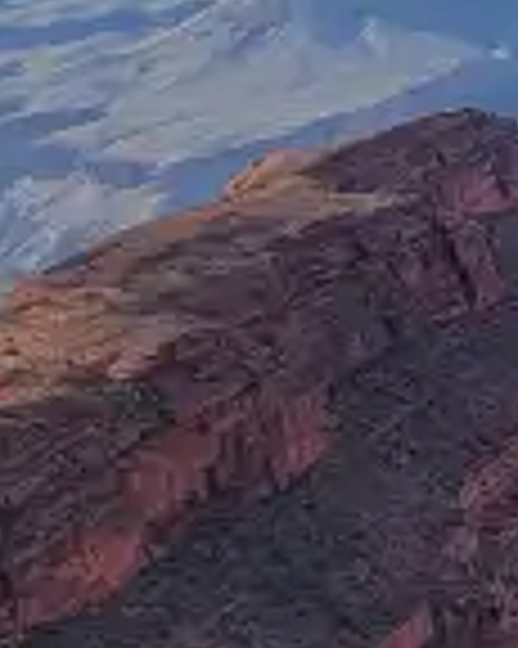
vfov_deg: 21.2
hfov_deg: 9.8
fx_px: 1688
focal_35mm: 88
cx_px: 1761
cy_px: 36
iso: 50
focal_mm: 2.2
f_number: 2.2
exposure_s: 1/934
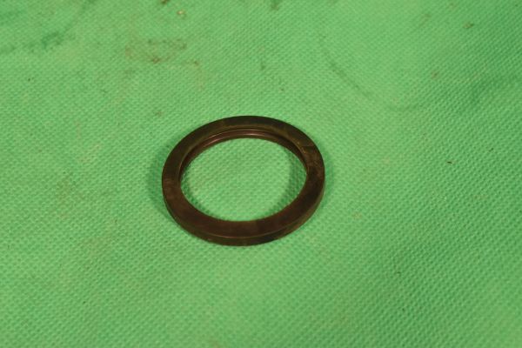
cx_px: 261
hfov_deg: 24.6
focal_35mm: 82
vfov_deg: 16.6
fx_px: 1196
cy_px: 174
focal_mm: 55
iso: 2500
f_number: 14
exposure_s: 1/100
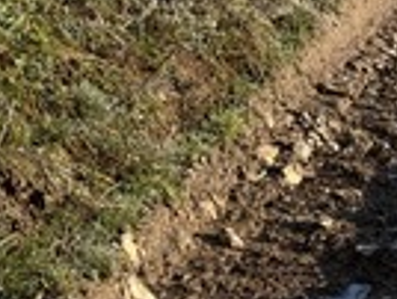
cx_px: 575
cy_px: -218
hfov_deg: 10.7
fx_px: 2057
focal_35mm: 179
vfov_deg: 8.1
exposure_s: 1/3534
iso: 64
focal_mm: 6.76
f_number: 1.78
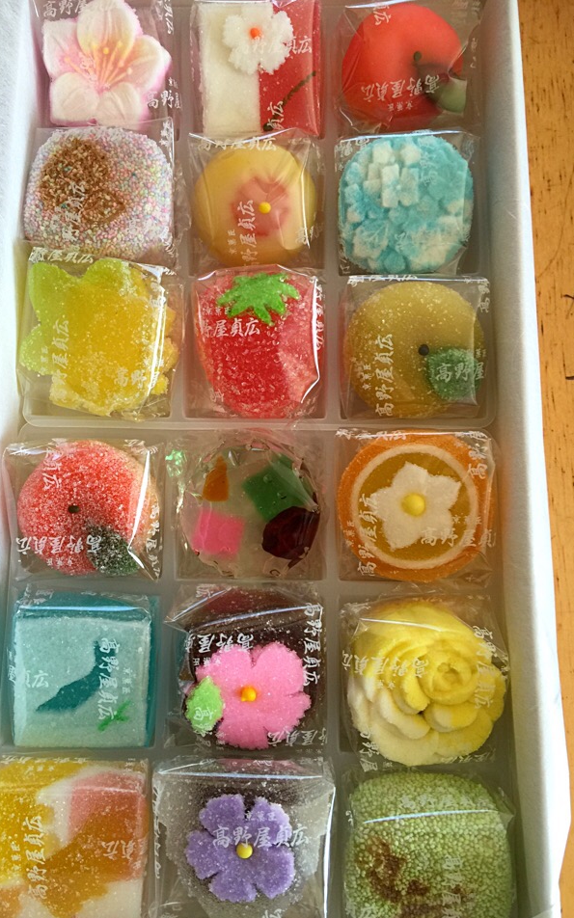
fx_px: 776
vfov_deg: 61.2
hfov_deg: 40.5
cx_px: 249
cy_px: 462
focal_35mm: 31
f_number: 2.2
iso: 40
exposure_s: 1/40
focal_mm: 4.15
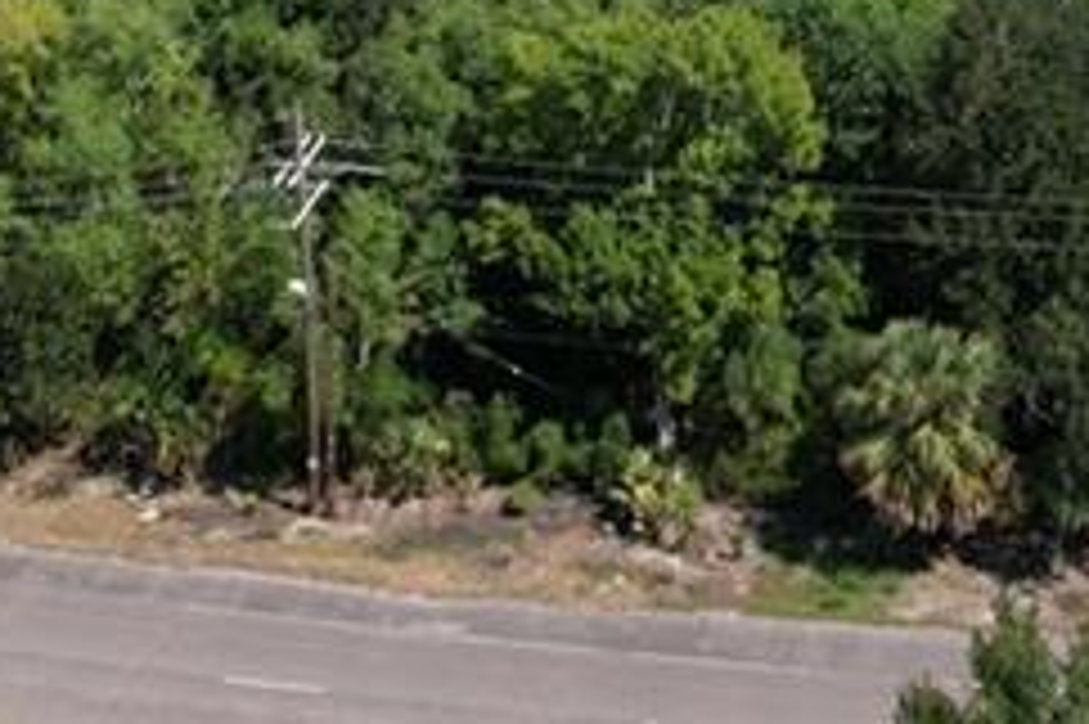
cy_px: -800
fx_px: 2811
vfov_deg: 12.6
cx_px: 909
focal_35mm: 93
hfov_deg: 21.6
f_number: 2.8
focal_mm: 8.38
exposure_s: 1/2000
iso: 110
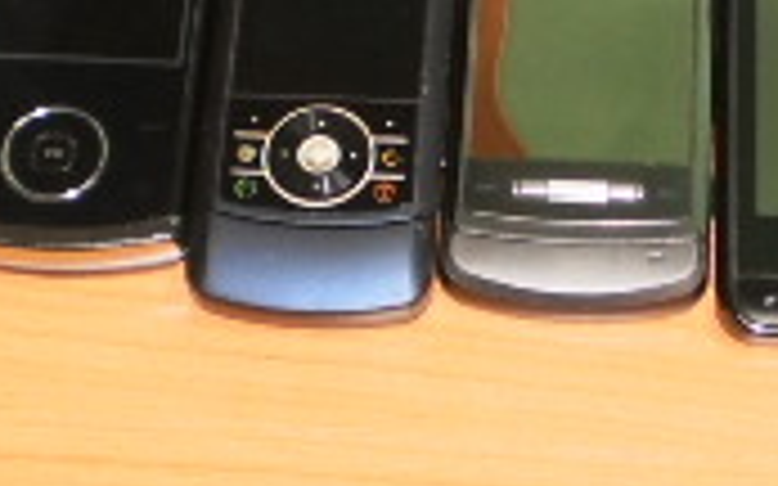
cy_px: 94
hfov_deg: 14.8
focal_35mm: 141
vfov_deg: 9.3
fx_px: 2989
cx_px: 445
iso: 125
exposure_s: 1/30
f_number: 3.1
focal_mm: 6.3
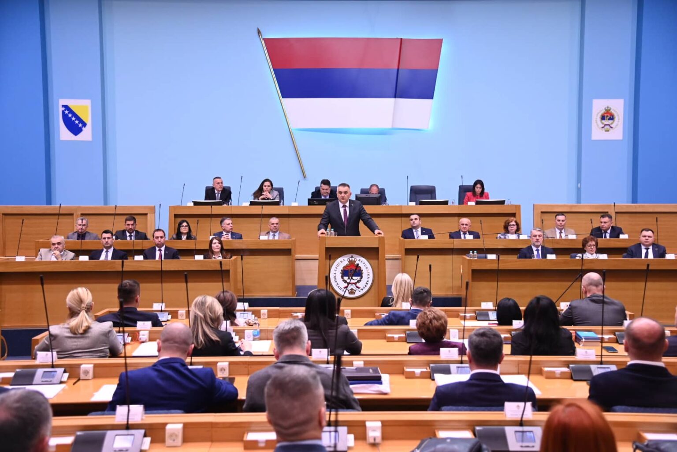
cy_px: 226
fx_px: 865
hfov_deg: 42.7
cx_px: 338
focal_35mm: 46
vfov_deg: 29.2
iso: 4000
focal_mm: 46
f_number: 4
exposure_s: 1/200
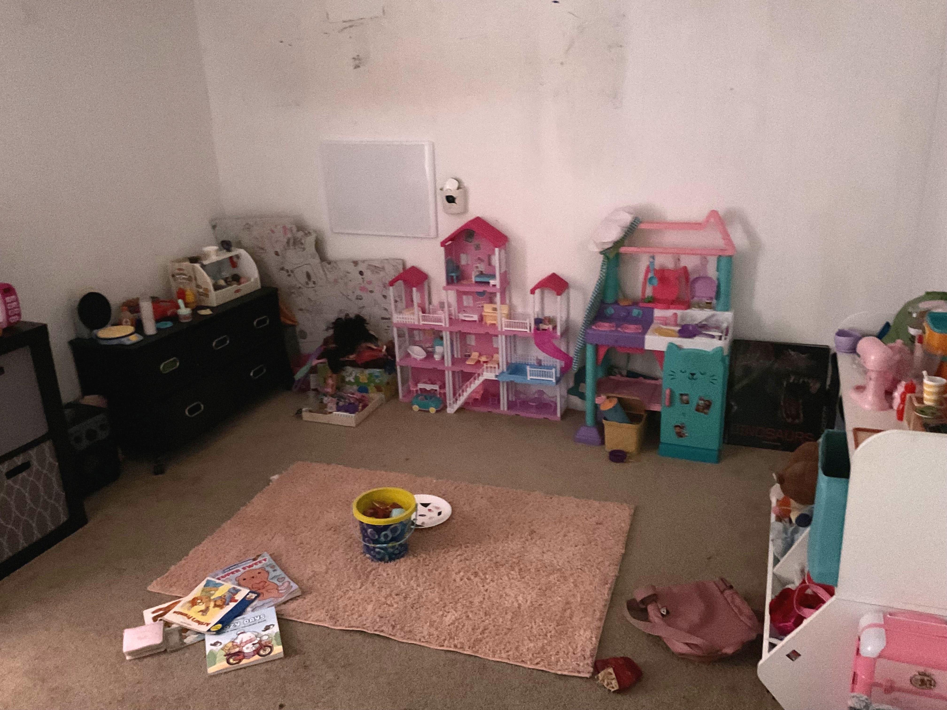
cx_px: 474
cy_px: 355
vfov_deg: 48.2
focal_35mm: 29
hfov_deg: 61.7
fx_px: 793
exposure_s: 1/15
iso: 640
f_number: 1.8
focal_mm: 3
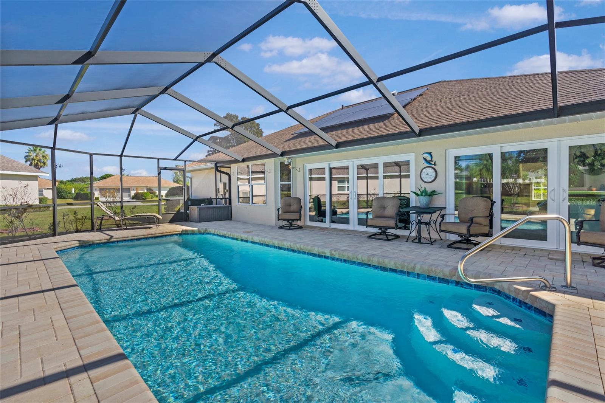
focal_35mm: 16
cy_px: 202
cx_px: 302
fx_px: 269
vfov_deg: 73.7
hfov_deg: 96.7
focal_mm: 16
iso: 400
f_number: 8
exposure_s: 1/125
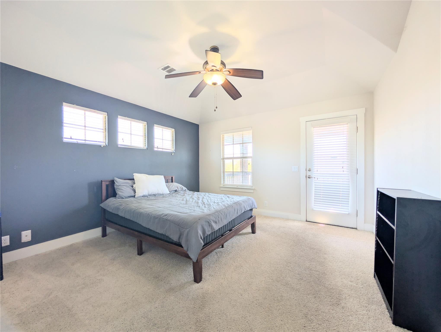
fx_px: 153
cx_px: 220
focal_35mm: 12
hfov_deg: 110.5
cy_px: 166
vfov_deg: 94.6
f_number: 1.7
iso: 50
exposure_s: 1/108
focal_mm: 2.02
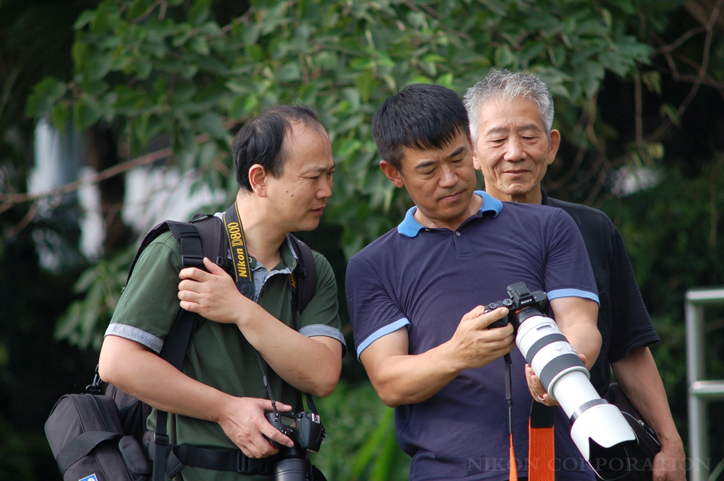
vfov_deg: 4.4
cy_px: 240
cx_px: 362
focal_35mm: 315
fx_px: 6330
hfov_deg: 6.5
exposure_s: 1/400
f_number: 4.5
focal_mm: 210
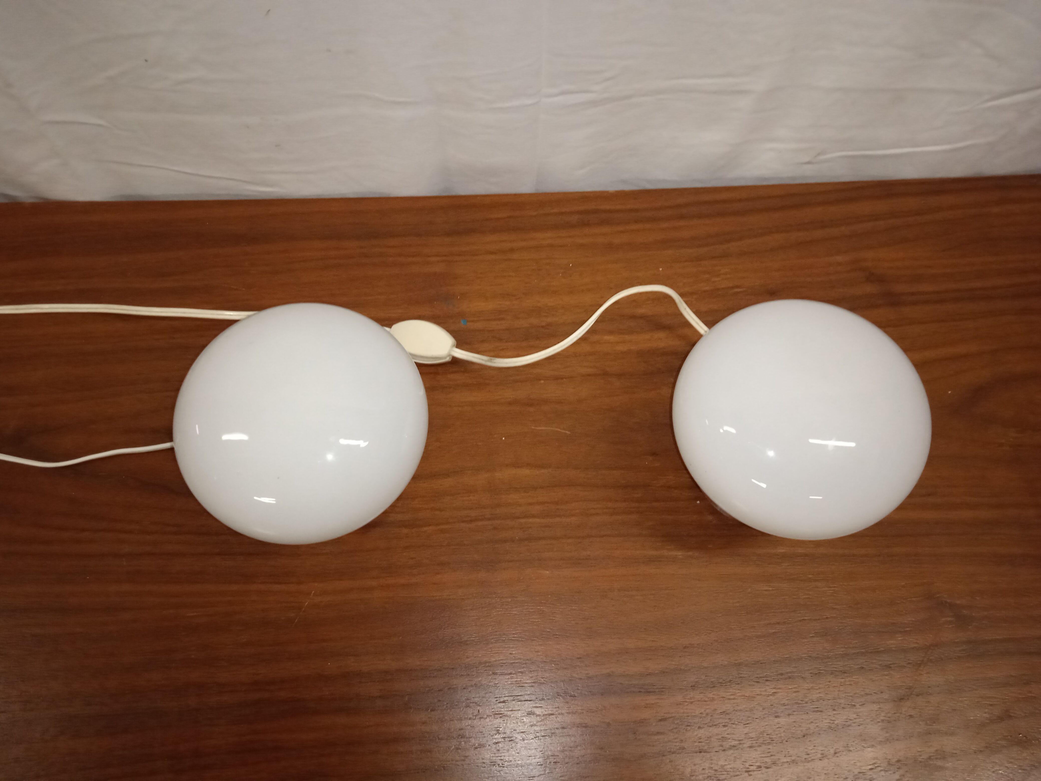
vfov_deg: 49.7
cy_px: 390
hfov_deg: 63.4
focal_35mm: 28
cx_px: 520
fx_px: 842
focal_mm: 3.43
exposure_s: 1/25
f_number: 2.2
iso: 731
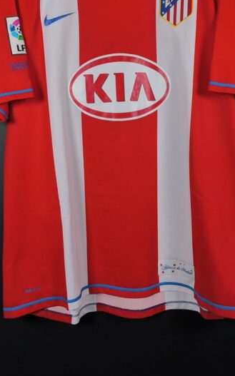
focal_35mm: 37
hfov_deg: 34.4
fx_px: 379
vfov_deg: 52.0
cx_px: 118
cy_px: 134
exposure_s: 1/160
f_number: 1.6
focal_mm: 6.57
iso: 400
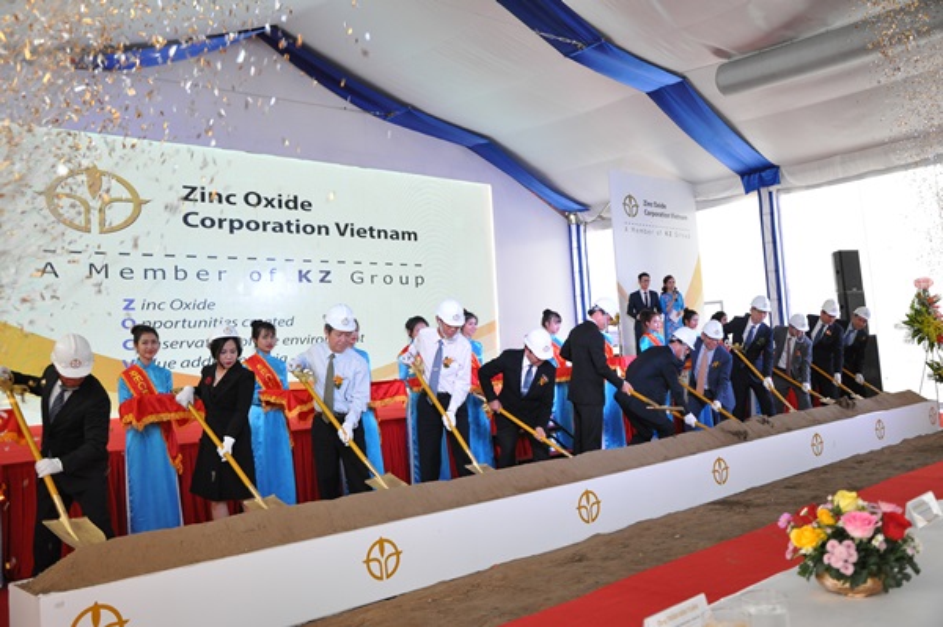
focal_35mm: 32
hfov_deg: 59.5
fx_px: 824
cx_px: 472
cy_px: 314
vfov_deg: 41.6
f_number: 4.5
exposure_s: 1/80
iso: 800
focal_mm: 21
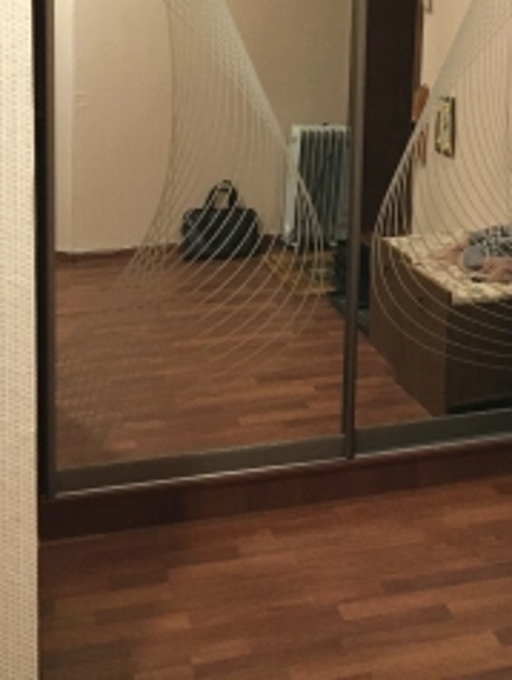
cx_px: 382
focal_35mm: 57
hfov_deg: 25.4
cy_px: 91
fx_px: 1122
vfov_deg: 32.4
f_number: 2.2
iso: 200
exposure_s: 1/20
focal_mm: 4.15
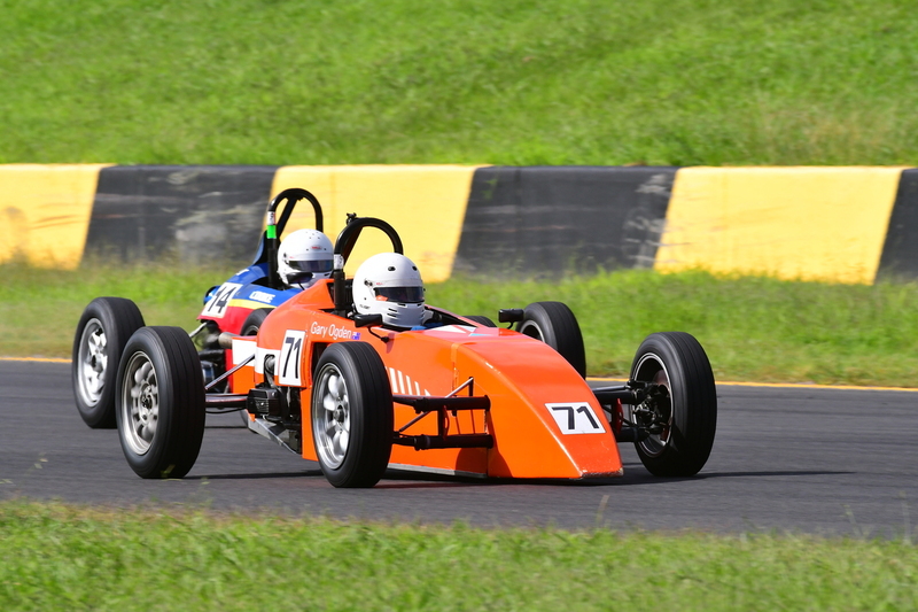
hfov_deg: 3.3
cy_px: 306
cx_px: 459
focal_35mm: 630
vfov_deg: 2.2
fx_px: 16061
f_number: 13
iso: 500
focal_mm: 420
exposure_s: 1/640
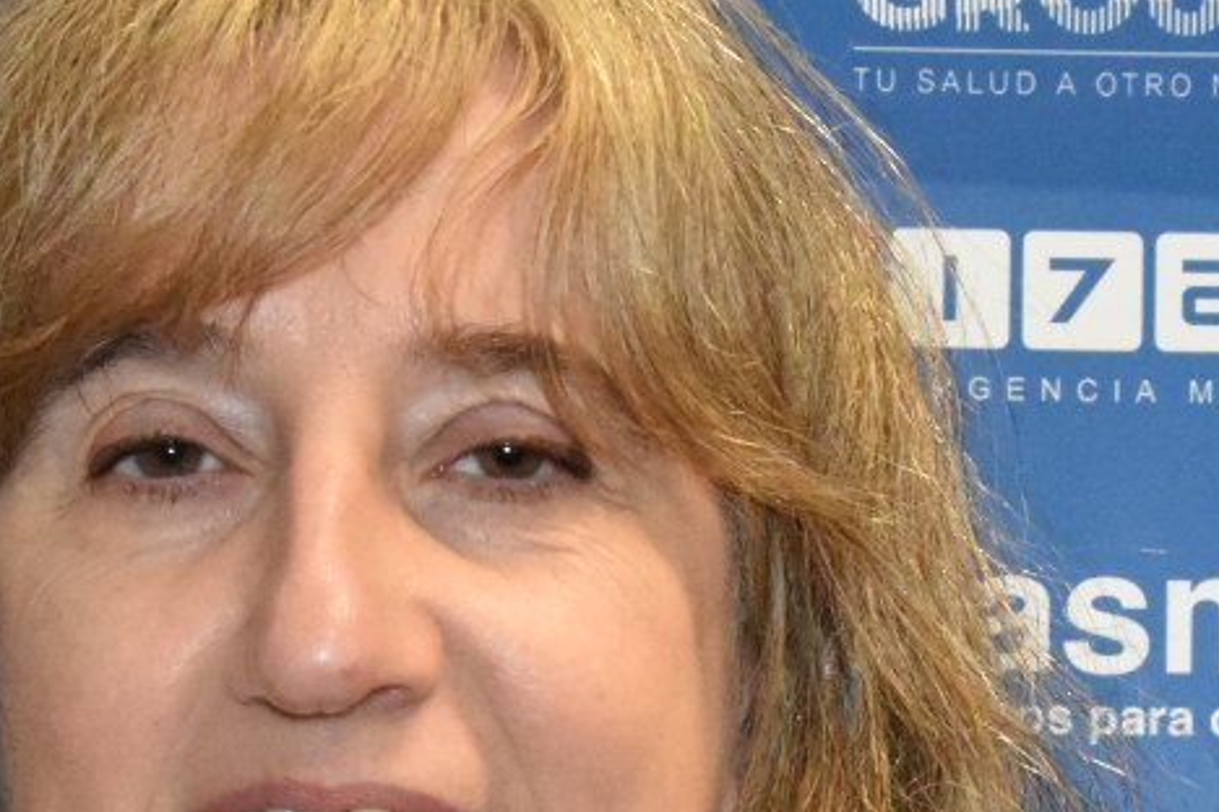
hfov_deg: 12.4
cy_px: 947
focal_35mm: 166
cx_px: 435
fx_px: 5621
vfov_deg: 8.2
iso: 6400
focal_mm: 32
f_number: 8
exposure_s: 1/80
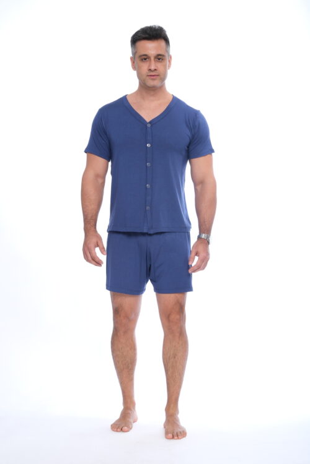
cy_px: 232
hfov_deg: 21.9
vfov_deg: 32.4
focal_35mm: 62
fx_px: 801
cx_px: 155
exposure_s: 1/250
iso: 400
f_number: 8
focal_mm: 41.4
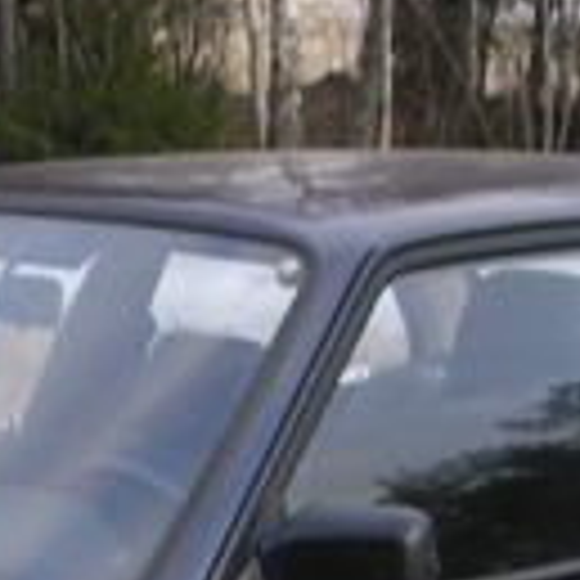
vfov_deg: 10.3
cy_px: 737
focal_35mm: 166
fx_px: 3147
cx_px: 9
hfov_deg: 10.4
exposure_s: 1/45
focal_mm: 6
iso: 50
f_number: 2.8
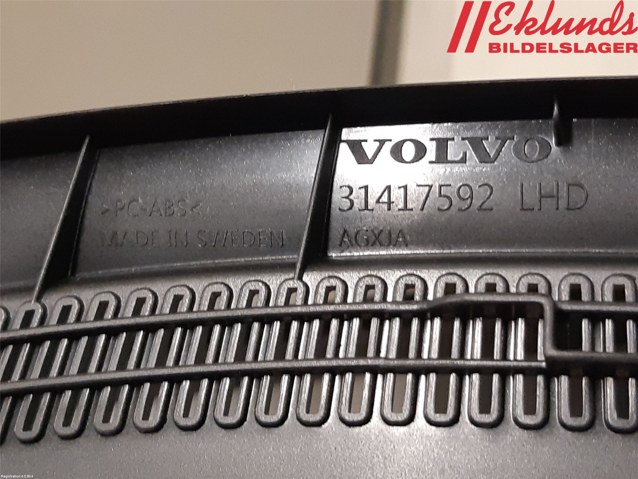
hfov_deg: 67.3
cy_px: 240
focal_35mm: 26
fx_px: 479
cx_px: 319
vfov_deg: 53.1
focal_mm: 3.93
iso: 250
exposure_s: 1/50
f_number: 1.7
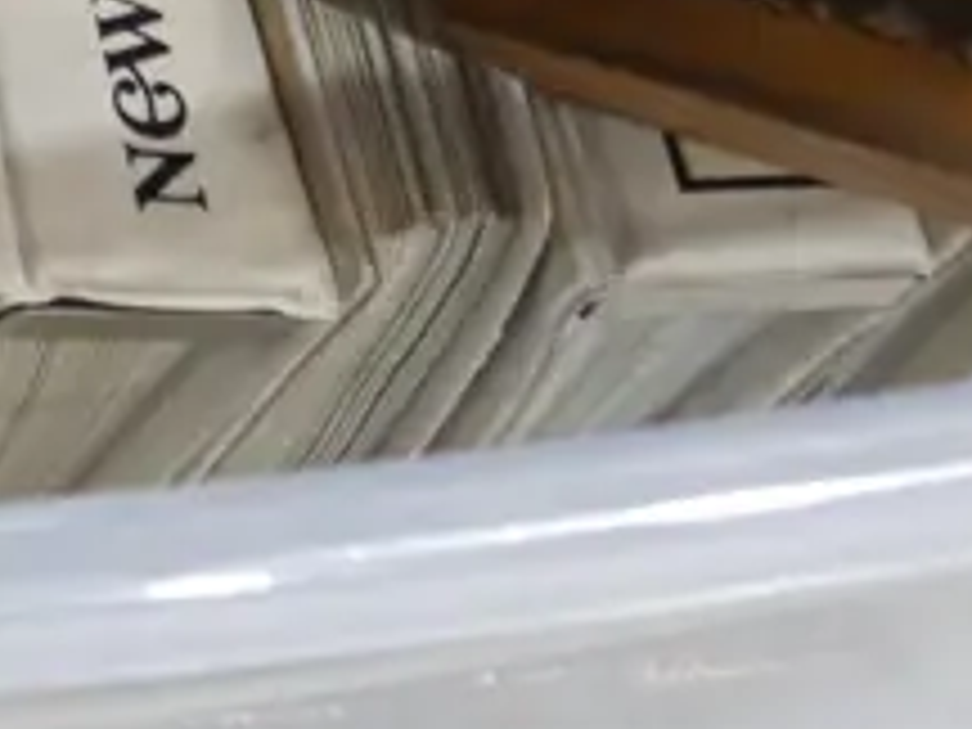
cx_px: -652
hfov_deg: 12.9
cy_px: -740
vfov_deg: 9.7
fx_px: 3987
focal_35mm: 142
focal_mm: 15
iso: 500
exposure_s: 1/60
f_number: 3.6
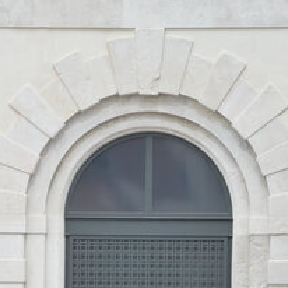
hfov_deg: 4.5
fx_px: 3633
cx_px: 82
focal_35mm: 386
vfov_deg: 4.5
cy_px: 431
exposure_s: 1/400
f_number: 10
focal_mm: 130
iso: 400
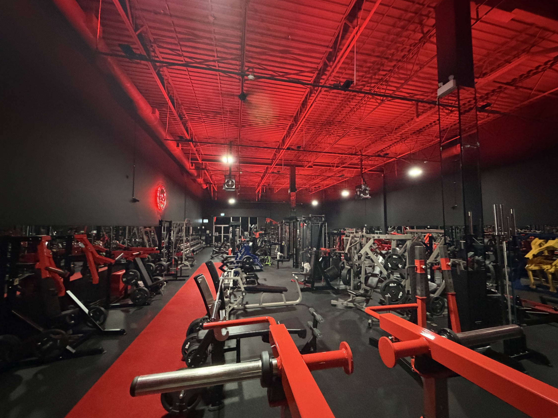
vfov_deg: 81.7
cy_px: 210
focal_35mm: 15
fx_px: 242
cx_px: 298
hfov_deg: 98.0
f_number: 2.2
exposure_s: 1/30
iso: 1600
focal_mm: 2.22
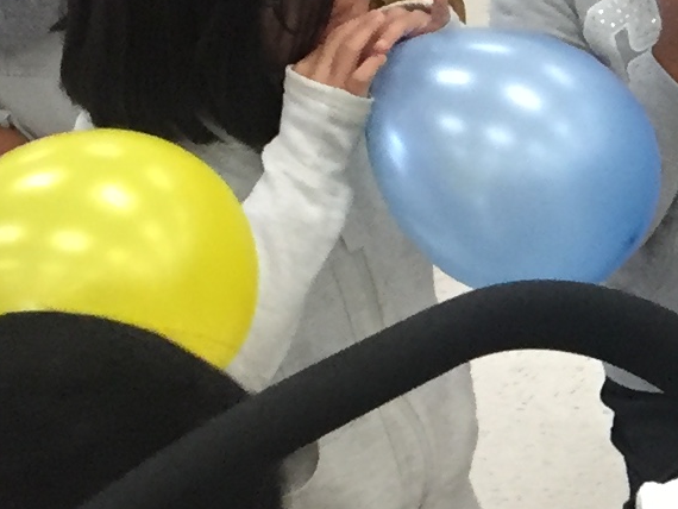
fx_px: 3253
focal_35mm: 166
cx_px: 1297
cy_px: 425
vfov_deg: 8.9
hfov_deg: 11.0
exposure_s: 1/30
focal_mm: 4.15
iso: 160
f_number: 2.2
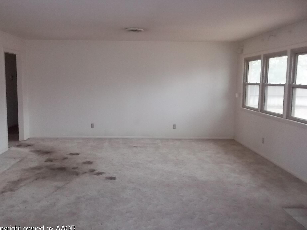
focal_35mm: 30
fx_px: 266
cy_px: 112
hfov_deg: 59.8
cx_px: 138
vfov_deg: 46.8
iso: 320
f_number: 3.5
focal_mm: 4.9
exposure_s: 1/30
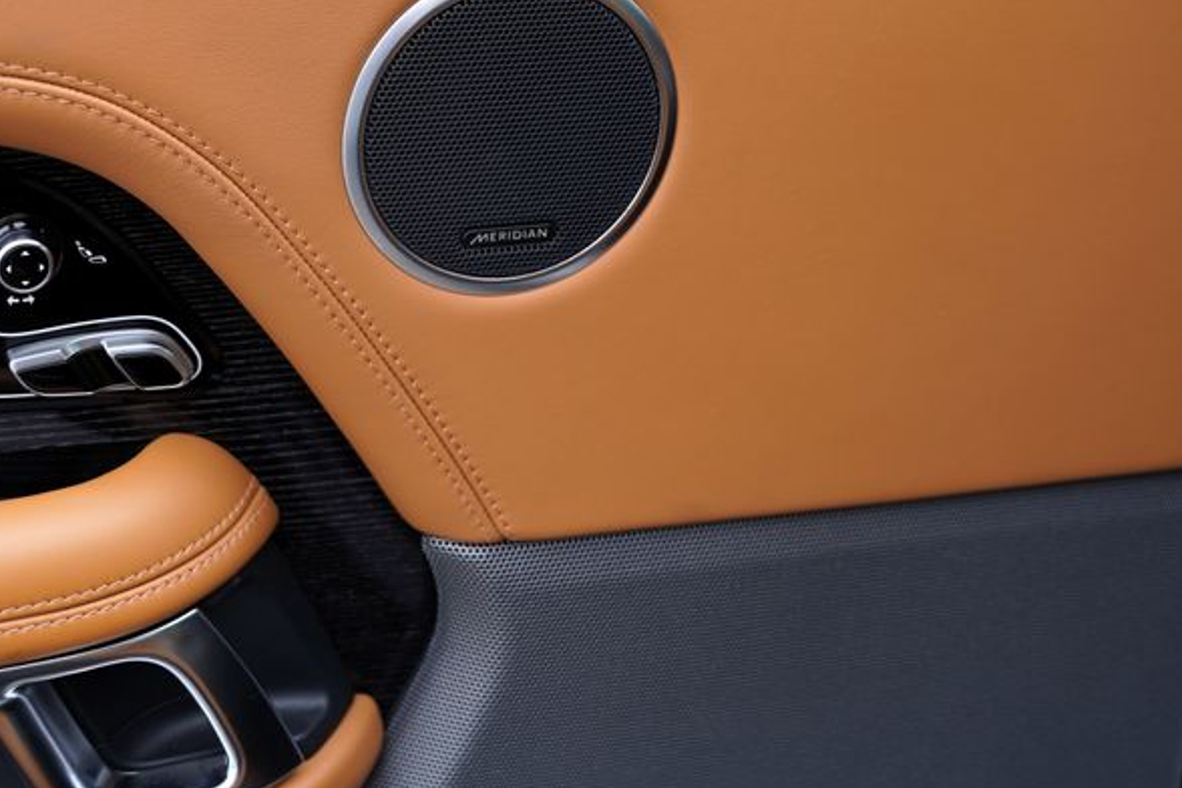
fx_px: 1773
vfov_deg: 24.7
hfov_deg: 35.9
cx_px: 275
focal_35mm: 54
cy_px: 166
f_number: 4
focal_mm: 31
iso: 125
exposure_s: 1/160
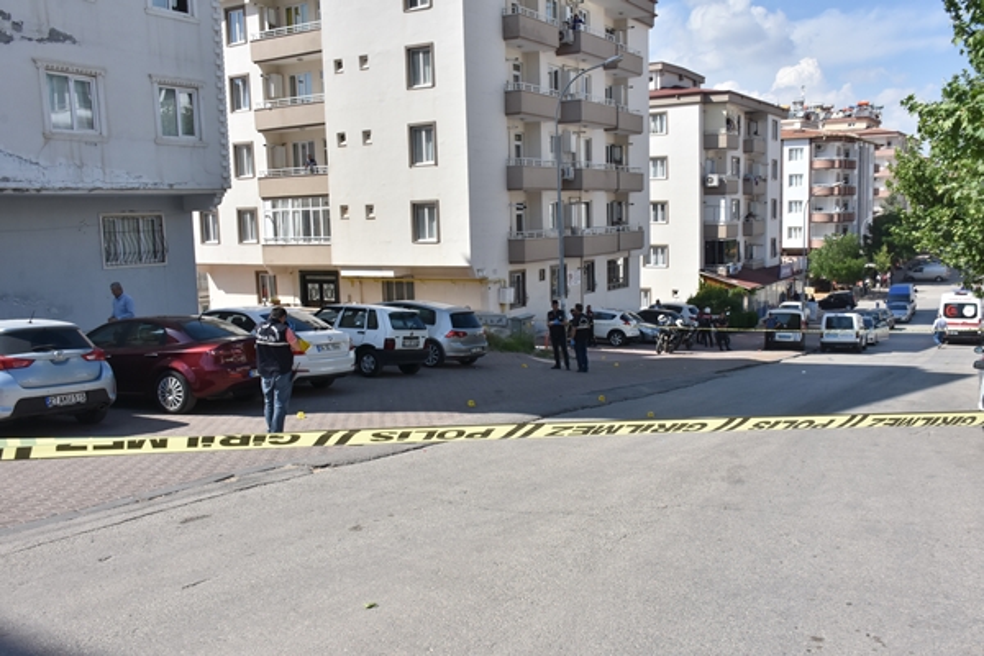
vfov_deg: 43.6
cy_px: 328
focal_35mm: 30
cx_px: 492
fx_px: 820
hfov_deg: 61.9
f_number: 11
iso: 320
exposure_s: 1/500
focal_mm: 20
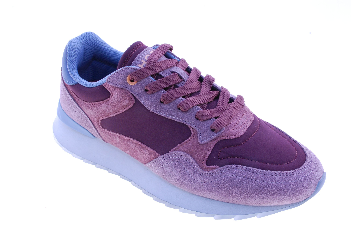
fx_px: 468
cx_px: 176
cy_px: 116
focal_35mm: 48
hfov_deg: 41.1
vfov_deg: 28.0
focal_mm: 32
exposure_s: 1/30
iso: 800
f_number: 13
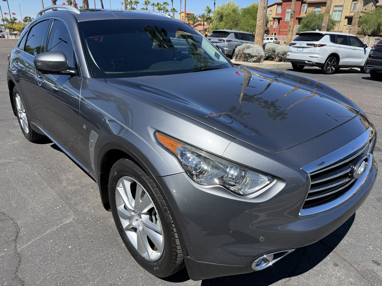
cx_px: 191
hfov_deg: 71.6
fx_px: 265
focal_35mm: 24
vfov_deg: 56.8
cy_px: 143
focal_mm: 6.76
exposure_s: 1/4167
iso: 100
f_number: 1.78
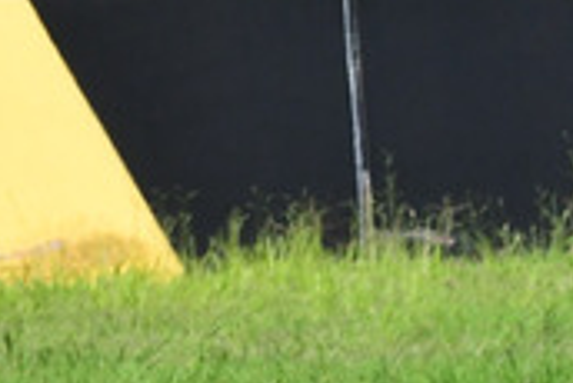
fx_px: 29980
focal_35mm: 1882
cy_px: 460
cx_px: 556
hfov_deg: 1.1
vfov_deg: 0.7
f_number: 11
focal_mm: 270
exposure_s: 1/640
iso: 500
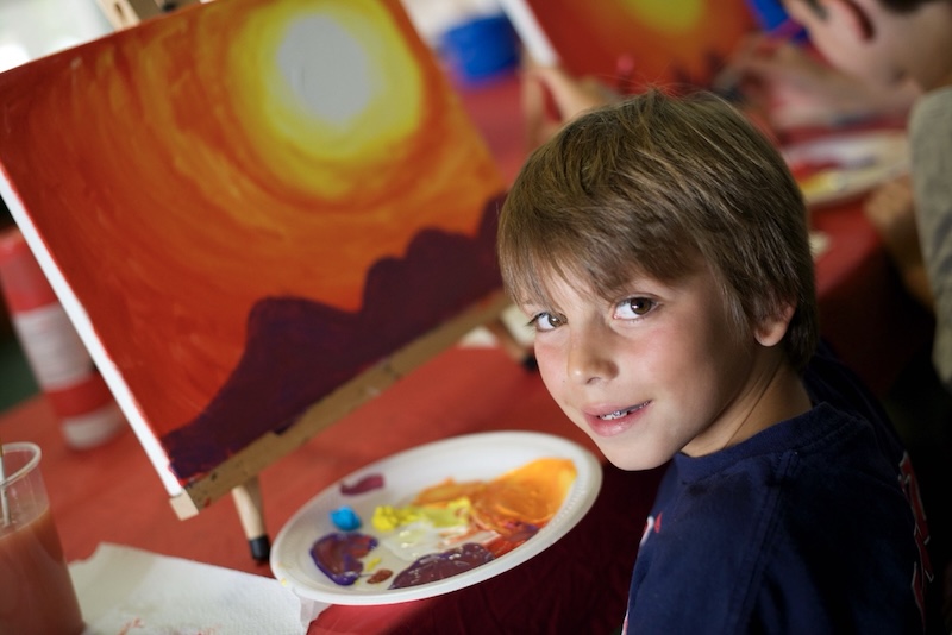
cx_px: 476
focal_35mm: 50
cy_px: 318
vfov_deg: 27.0
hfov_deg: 39.6
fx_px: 1323
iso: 1600
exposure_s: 1/320
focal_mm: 50
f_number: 2
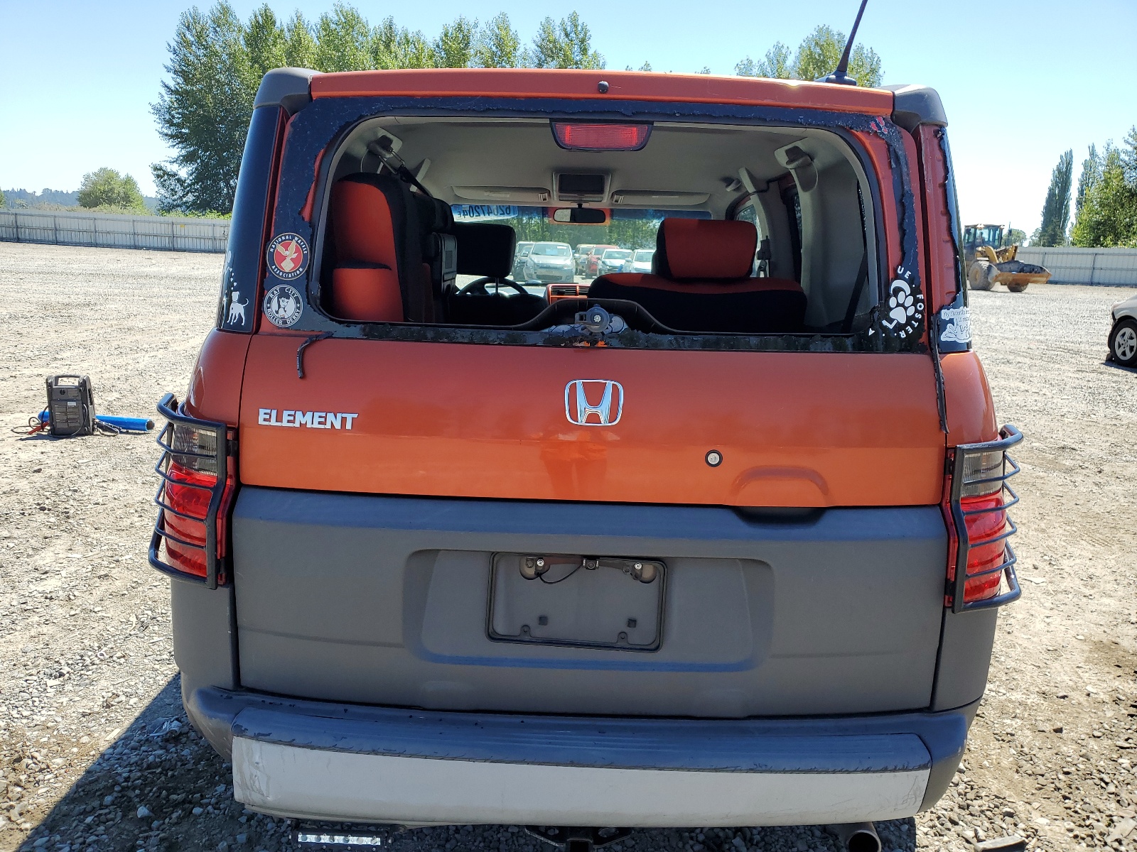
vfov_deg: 53.1
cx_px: 568
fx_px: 854
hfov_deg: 67.3
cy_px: 426
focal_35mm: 26
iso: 50
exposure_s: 1/1667
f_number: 1.5
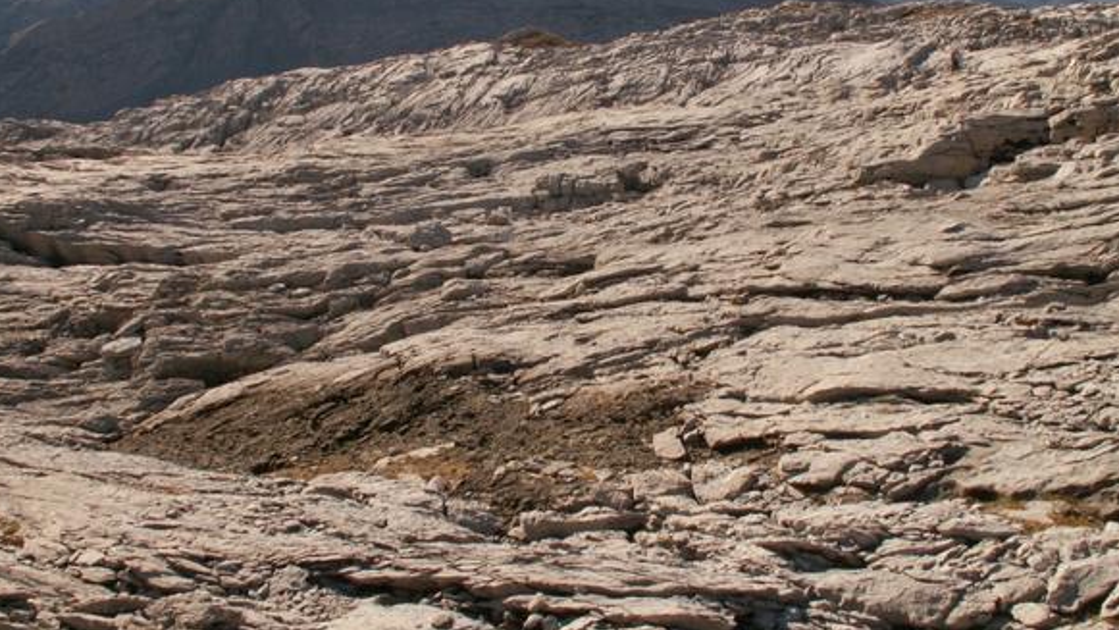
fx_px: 1246
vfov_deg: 28.2
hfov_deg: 48.3
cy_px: 202
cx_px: 595
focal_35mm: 42
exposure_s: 1/200
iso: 50
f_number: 7.1
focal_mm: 5.86
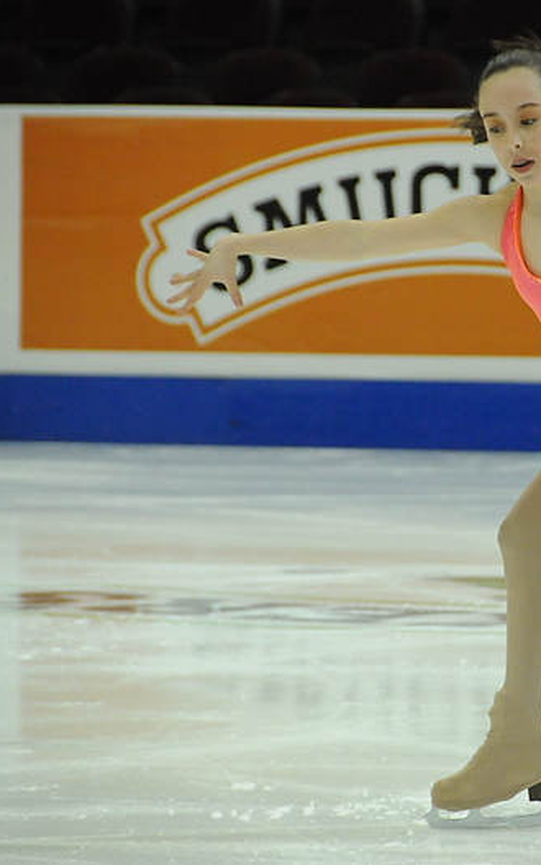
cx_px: 585
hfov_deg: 3.3
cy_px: 432
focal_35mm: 393
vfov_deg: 5.3
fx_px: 9271
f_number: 5.6
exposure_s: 1/1000
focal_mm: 170
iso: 3200
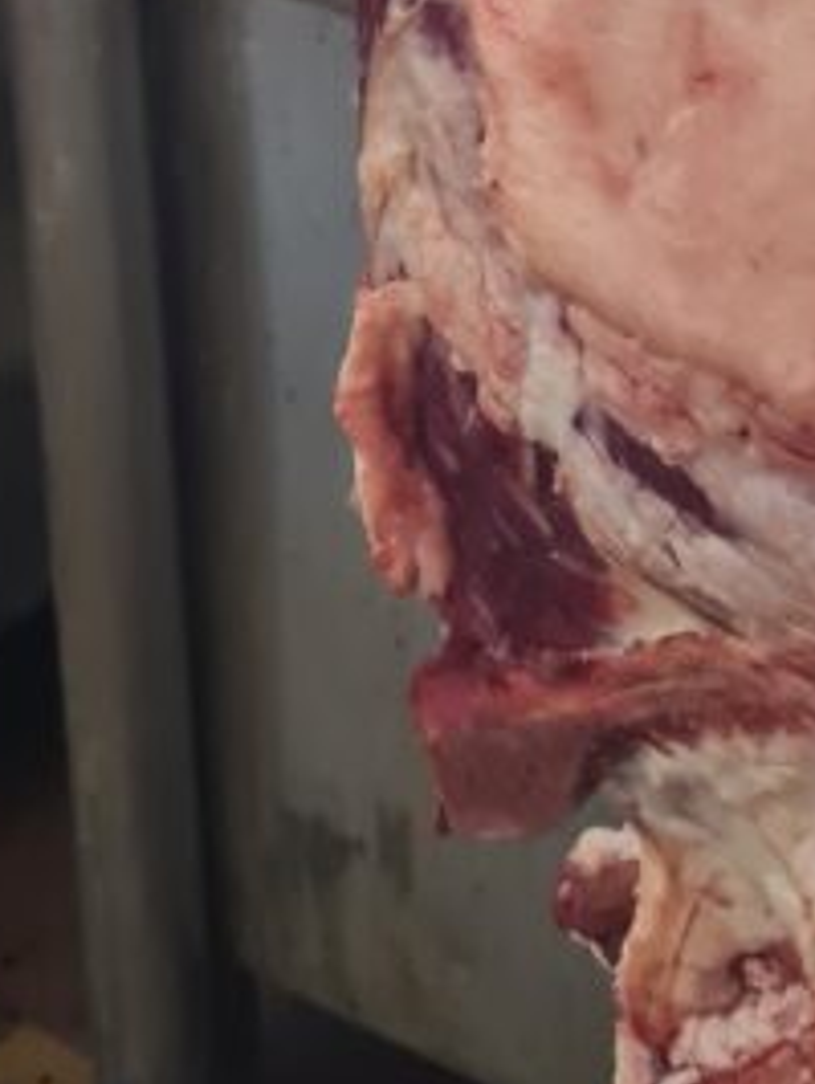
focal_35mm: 100
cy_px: -379
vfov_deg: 18.1
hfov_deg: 14.6
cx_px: 786
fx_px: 3134
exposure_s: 1/100
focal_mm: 5.4
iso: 200
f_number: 1.8
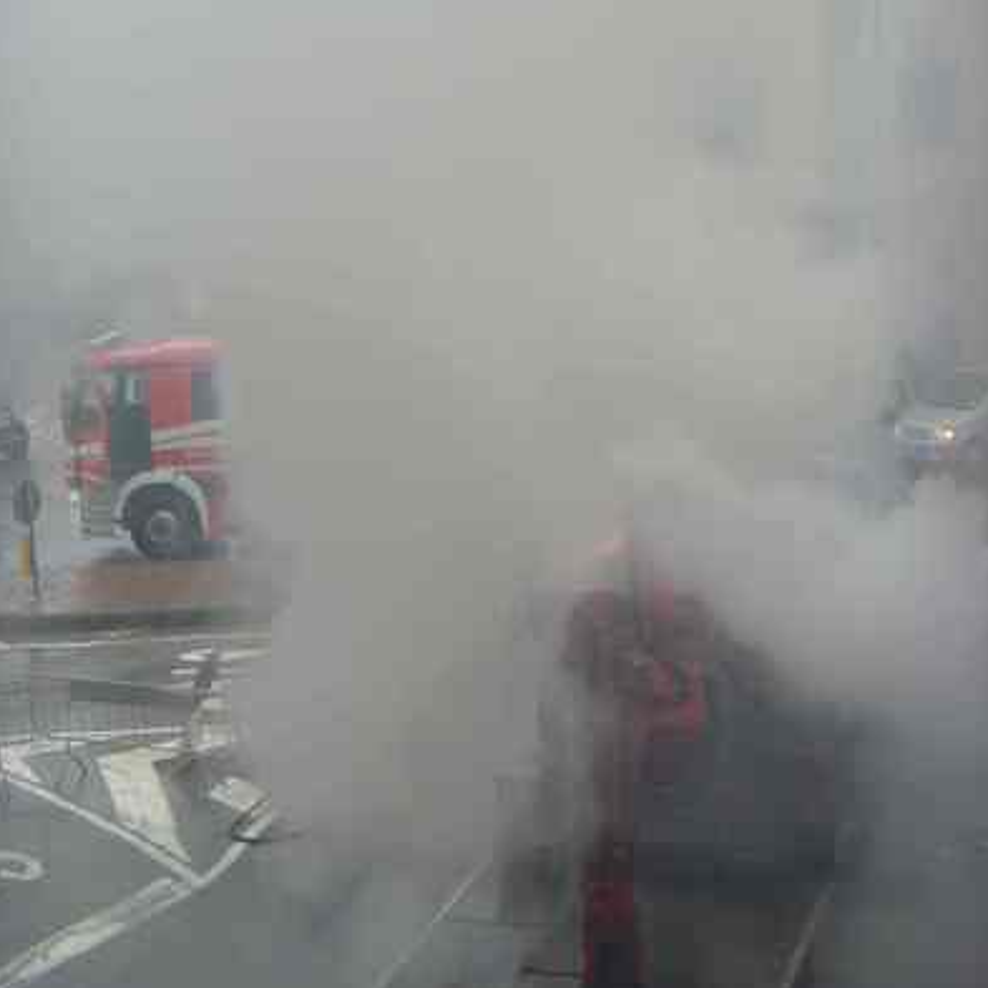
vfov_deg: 24.0
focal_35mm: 72
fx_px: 2325
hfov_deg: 24.0
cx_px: 493
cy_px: 486
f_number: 3.9
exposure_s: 1/60
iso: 100
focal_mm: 10.2
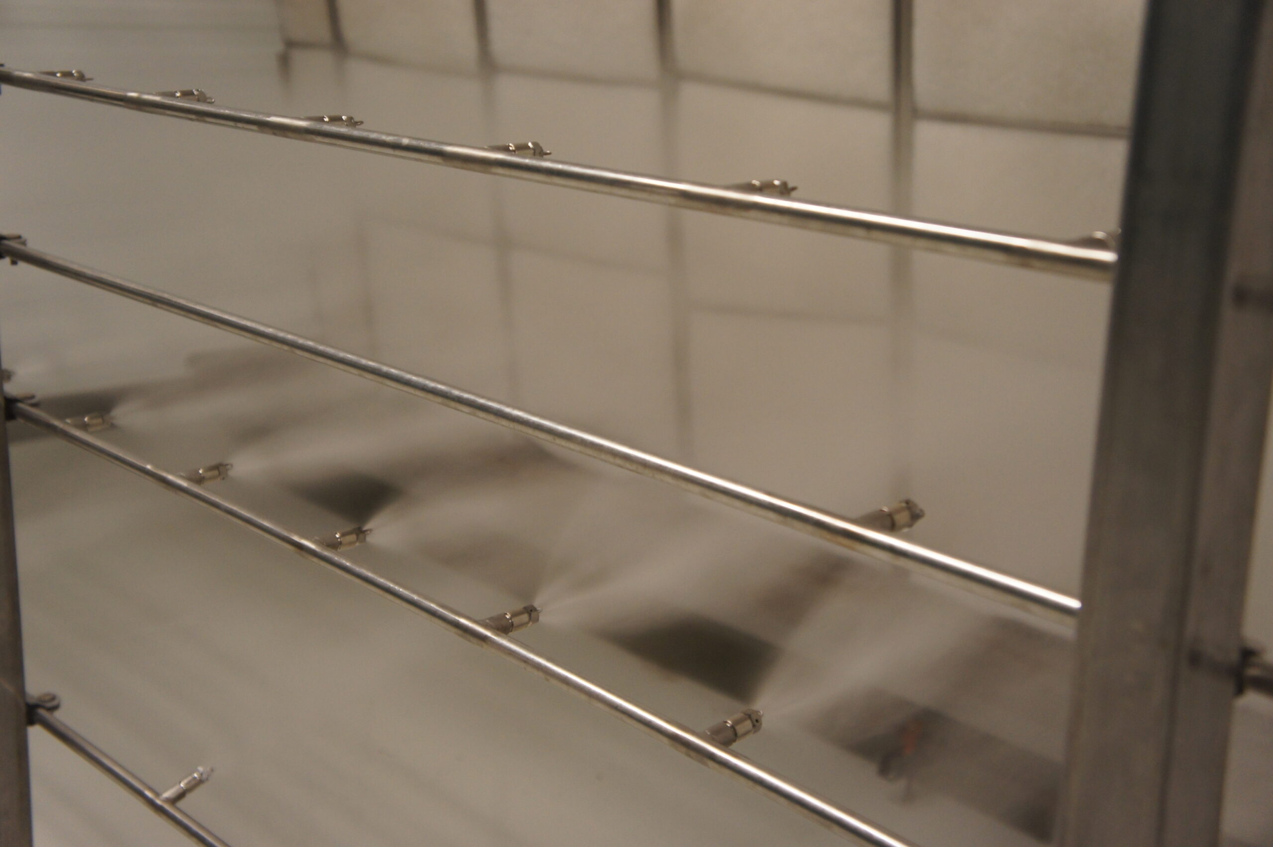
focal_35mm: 46
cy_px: 424
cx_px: 636
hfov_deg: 42.3
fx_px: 1643
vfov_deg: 28.9
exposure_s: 1/50
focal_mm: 31
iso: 800
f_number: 4.5
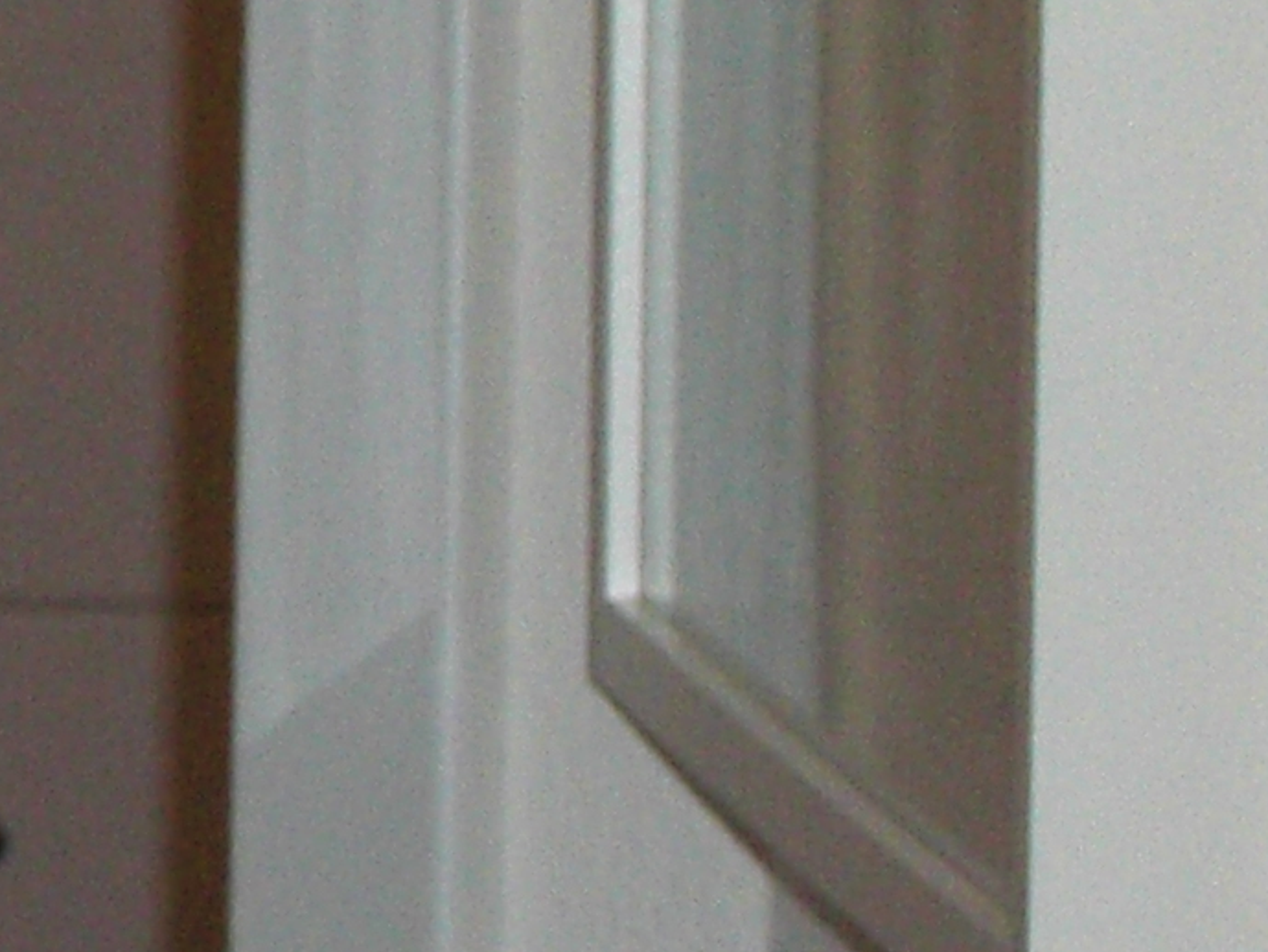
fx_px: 15314
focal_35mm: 418
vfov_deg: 3.6
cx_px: -1988
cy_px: -155
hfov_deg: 4.6
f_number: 4.6
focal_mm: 13.9
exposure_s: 1/60
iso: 200
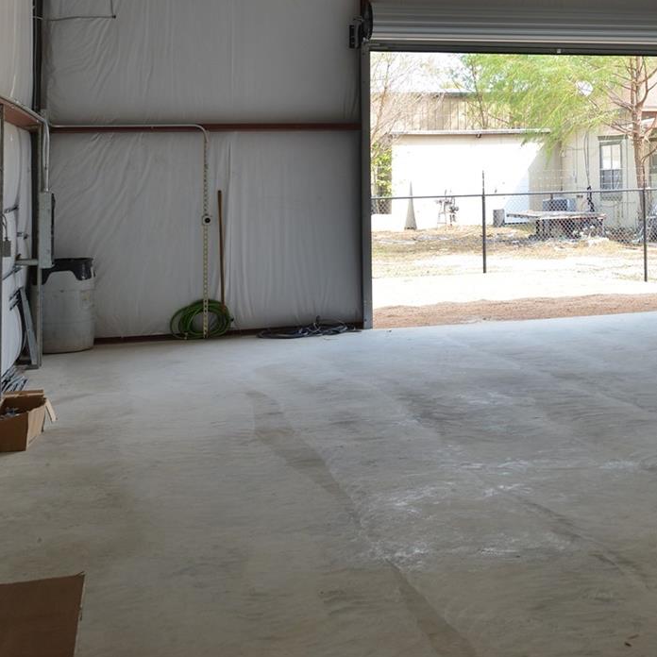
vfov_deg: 27.6
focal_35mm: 60
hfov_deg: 26.8
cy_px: 68
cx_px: 679
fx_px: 1288
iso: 100
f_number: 5
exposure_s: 1/100
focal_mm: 24
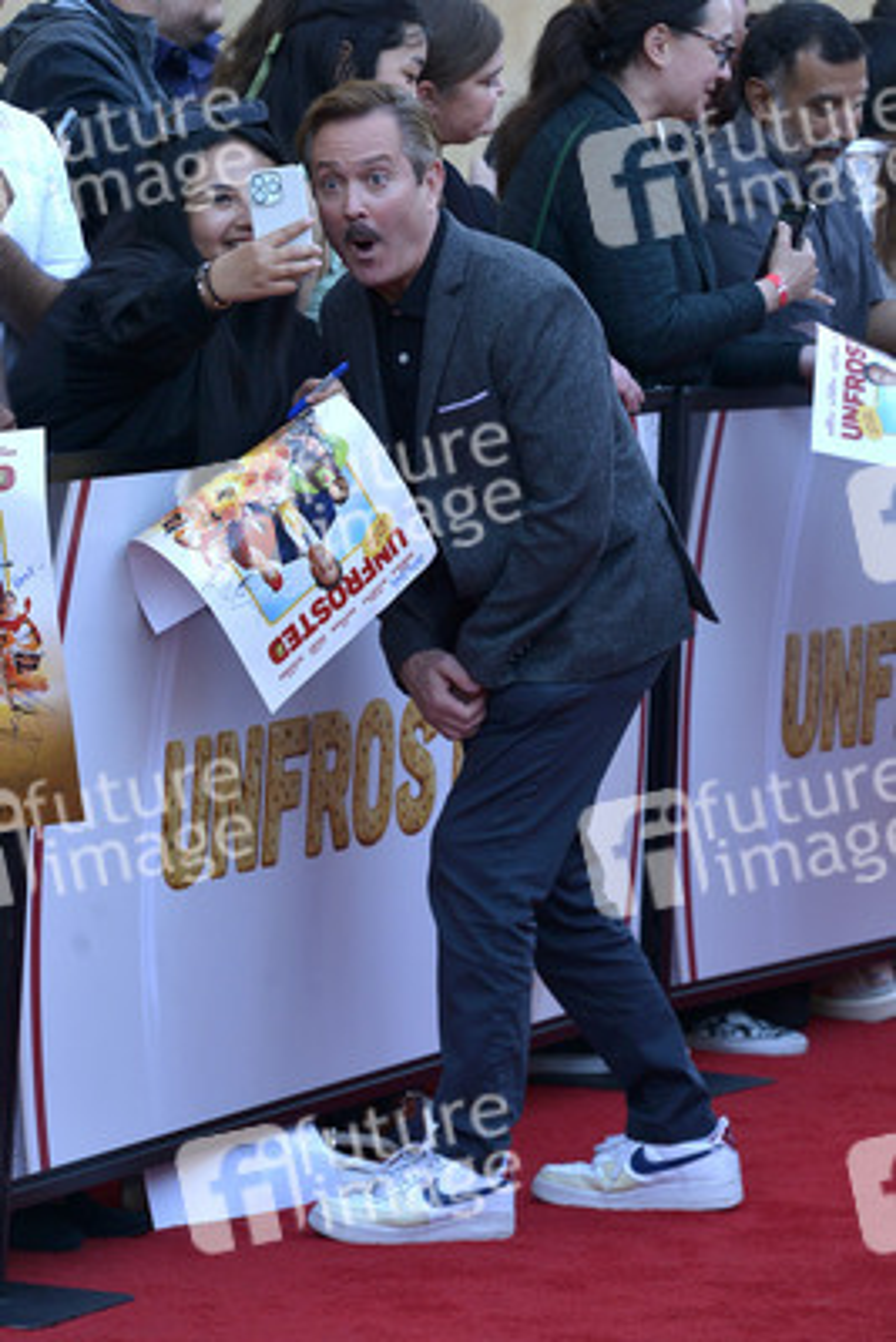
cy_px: 671
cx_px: 448
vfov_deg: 12.1
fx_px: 6341
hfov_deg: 8.1
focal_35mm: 170
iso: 320
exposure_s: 1/250
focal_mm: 170
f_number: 7.1
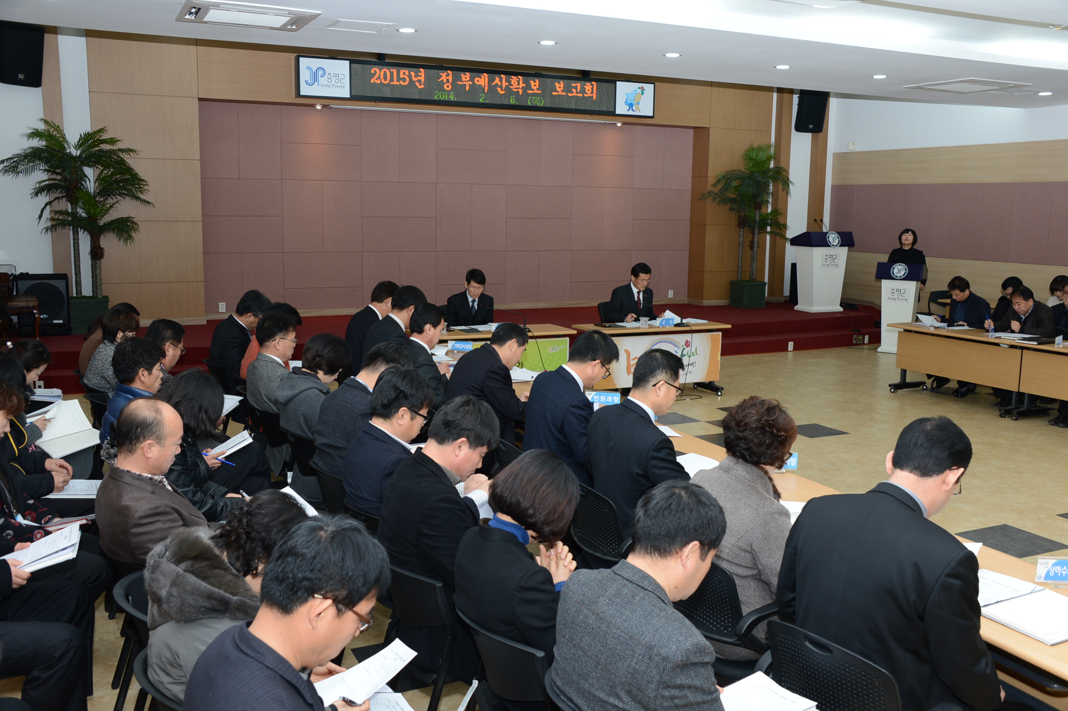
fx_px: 1008
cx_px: 534
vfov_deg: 38.8
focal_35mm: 34
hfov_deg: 55.8
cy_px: 356
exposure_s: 1/60
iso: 800
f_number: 7.1
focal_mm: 34
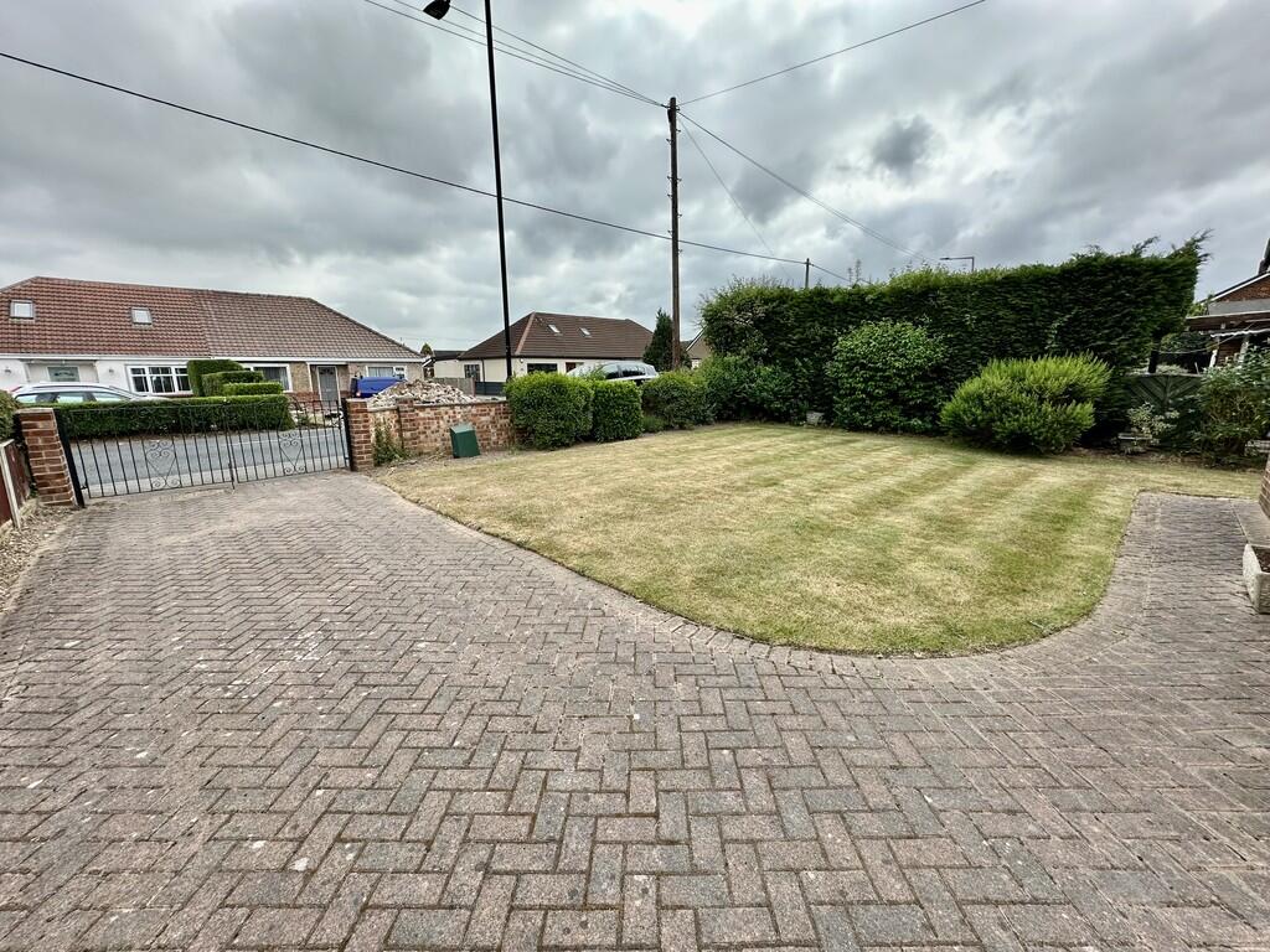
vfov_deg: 85.7
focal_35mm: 14
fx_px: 514
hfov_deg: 102.1
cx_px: 635
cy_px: 476
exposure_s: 1/725
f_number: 2.2
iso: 40
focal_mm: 2.22
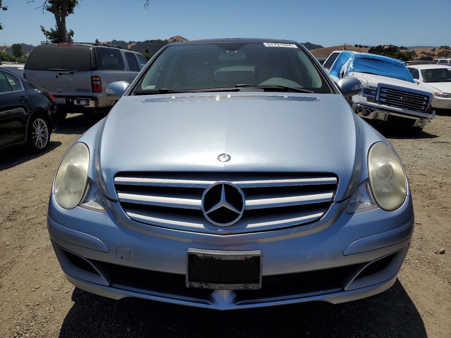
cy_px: 169
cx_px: 226
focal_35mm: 26
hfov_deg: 67.3
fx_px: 339
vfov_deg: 53.1
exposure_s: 1/10000
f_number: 1.5
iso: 51
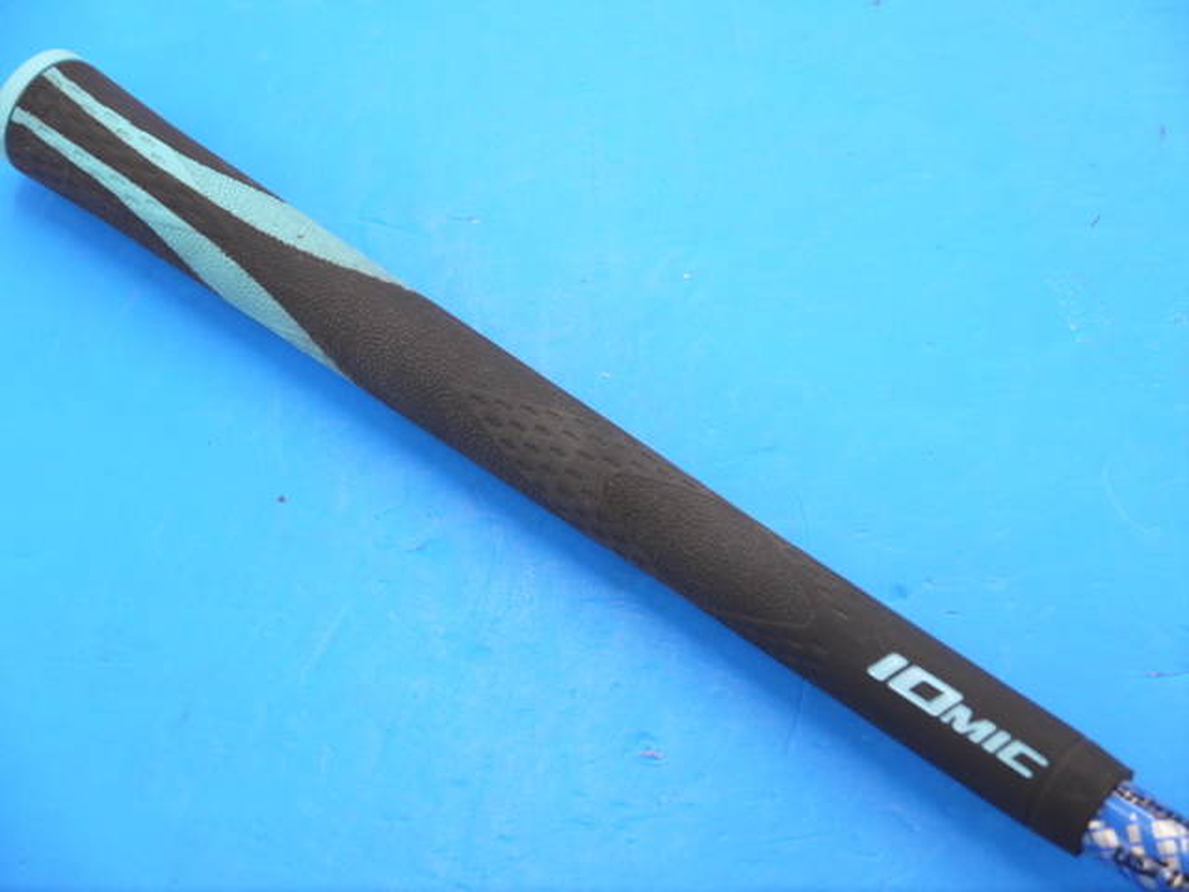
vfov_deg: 17.6
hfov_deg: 23.3
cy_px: 446
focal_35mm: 84
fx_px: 2885
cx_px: 594
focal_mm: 42
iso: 640
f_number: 5.6
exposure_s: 1/80
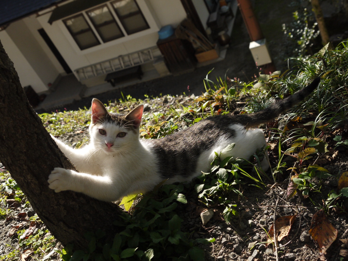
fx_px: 462
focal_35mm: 46
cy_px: 130
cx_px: 174
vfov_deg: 31.5
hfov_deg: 41.2
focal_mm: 23
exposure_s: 1/1000
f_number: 6.3
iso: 400
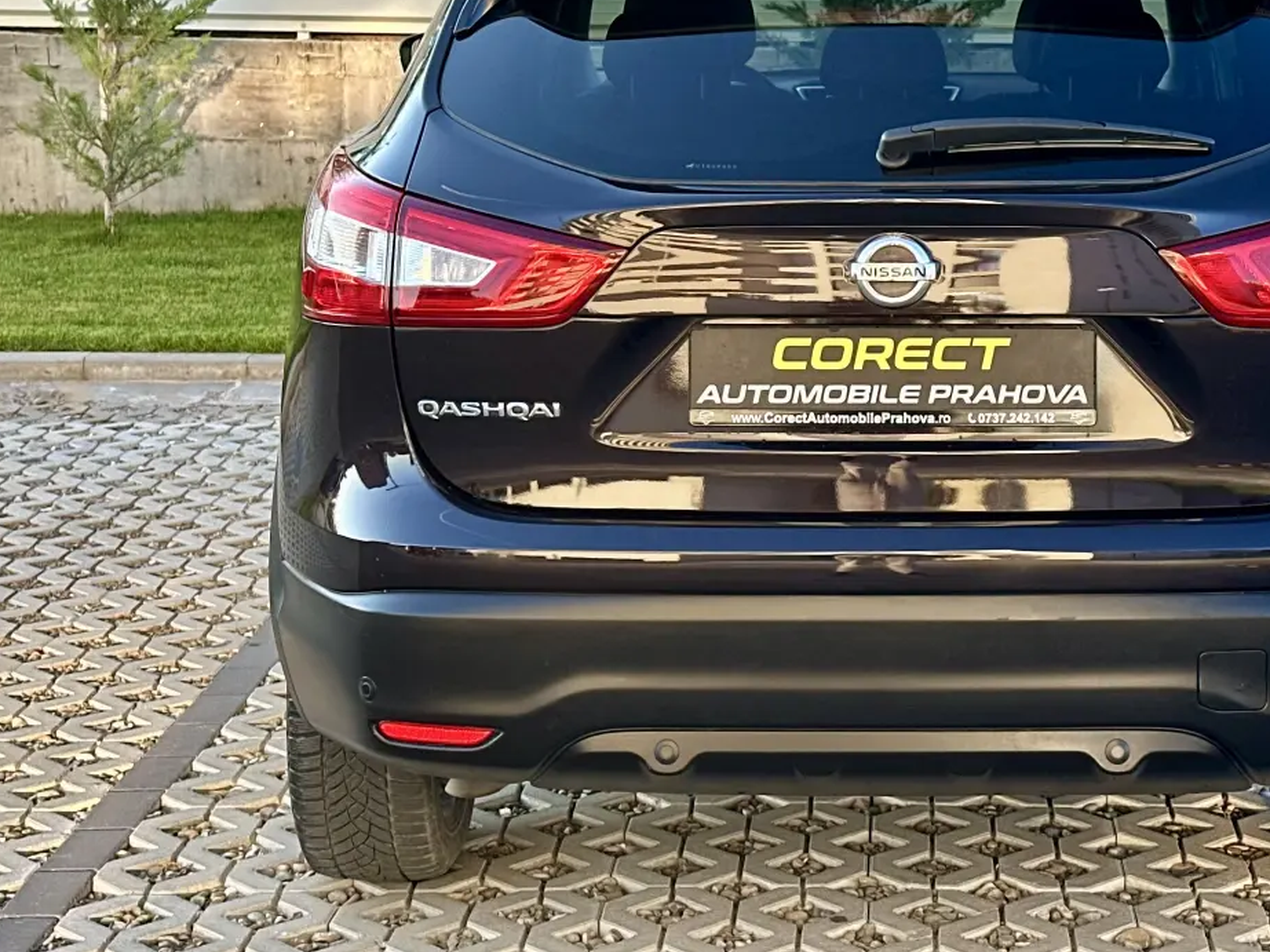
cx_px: 897
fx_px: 2751
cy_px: 351
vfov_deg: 19.6
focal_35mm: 75
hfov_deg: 25.8
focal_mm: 6.86
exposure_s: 1/277
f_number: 1.78
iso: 64
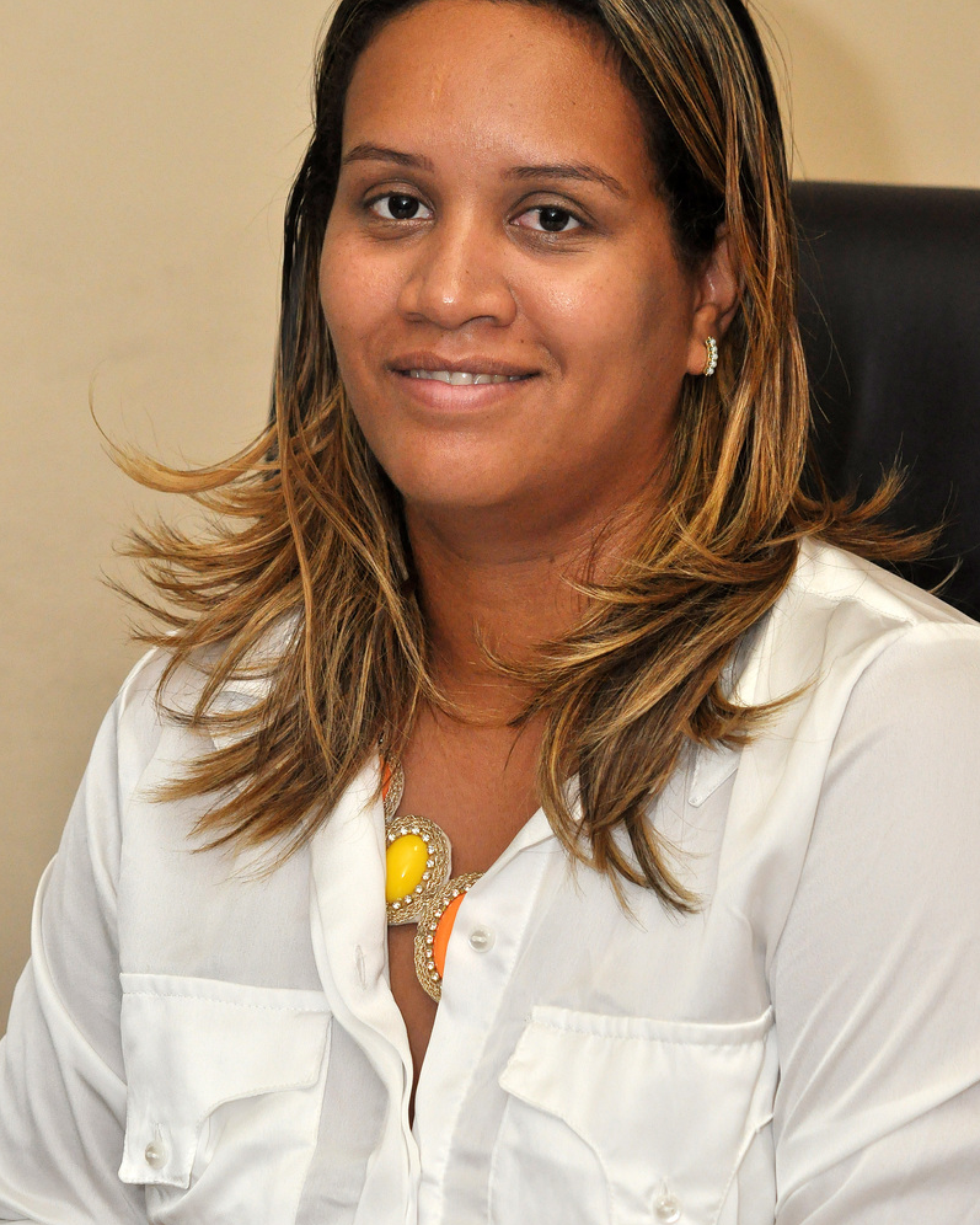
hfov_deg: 11.4
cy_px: 542
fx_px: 4930
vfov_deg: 14.2
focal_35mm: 136
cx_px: 491
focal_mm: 80
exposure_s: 1/160
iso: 800
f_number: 6.3
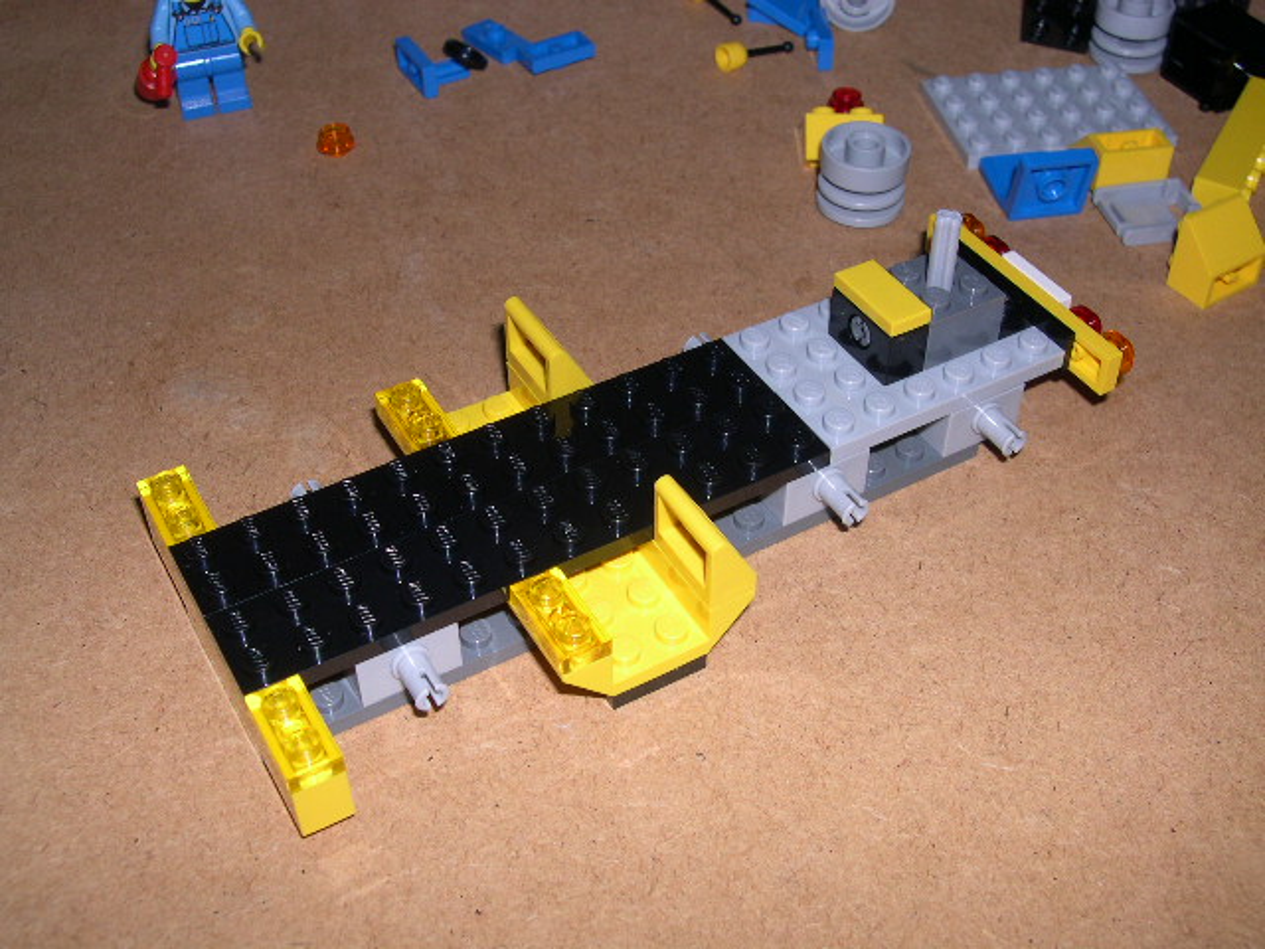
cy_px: 474
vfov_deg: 34.3
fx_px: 1535
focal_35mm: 42
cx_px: 632
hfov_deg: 44.8
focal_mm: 9
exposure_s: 1/60
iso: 100
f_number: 8
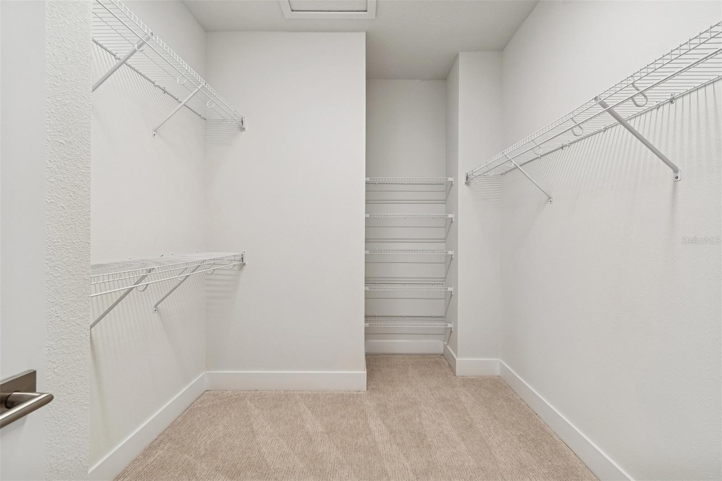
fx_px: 301
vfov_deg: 77.3
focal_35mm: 15
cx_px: 361
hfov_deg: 100.4
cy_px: 240
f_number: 7.1
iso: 100
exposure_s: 1/10
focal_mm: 10
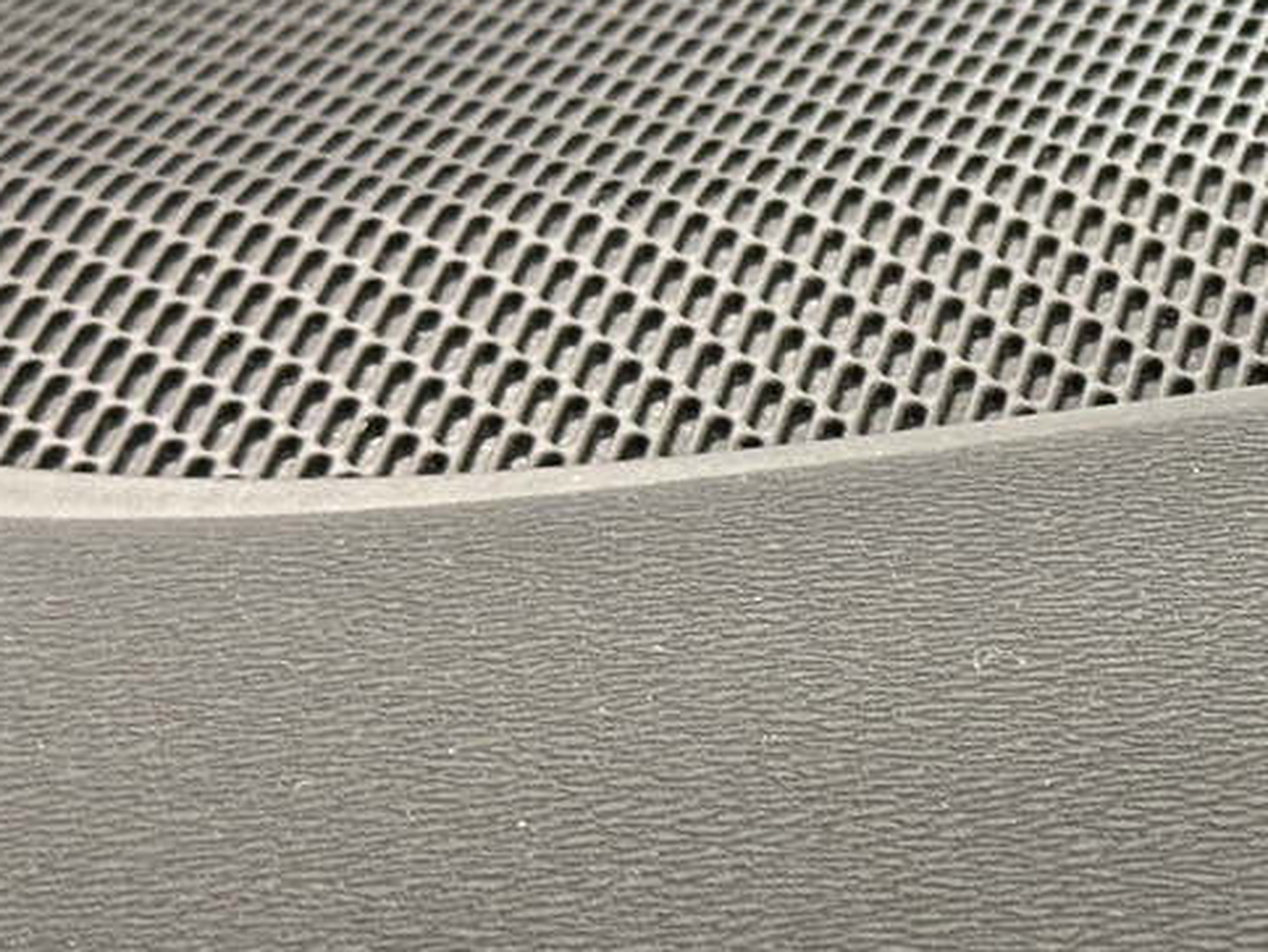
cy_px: 294
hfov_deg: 13.2
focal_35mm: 143
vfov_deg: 10.4
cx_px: 1751
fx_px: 5242
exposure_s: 1/57
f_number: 1.78
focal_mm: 6.76
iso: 200
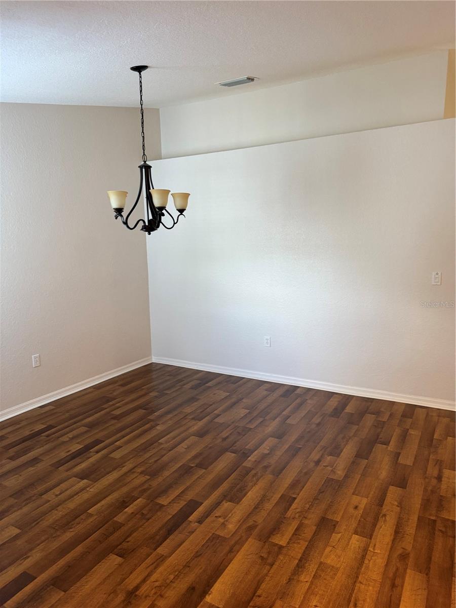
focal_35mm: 24
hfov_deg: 56.8
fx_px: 422
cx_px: 228
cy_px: 304
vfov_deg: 71.6
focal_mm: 6.76
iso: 320
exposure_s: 1/60
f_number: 1.78
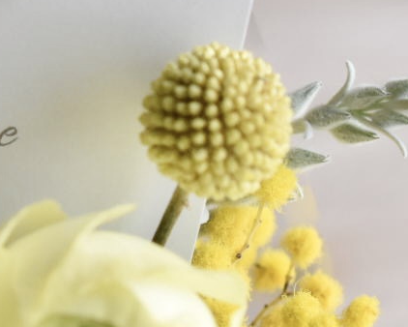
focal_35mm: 216
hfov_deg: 8.8
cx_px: -81
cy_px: 114
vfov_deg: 7.2
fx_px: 2609
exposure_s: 1/125
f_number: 4
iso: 1250
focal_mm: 40
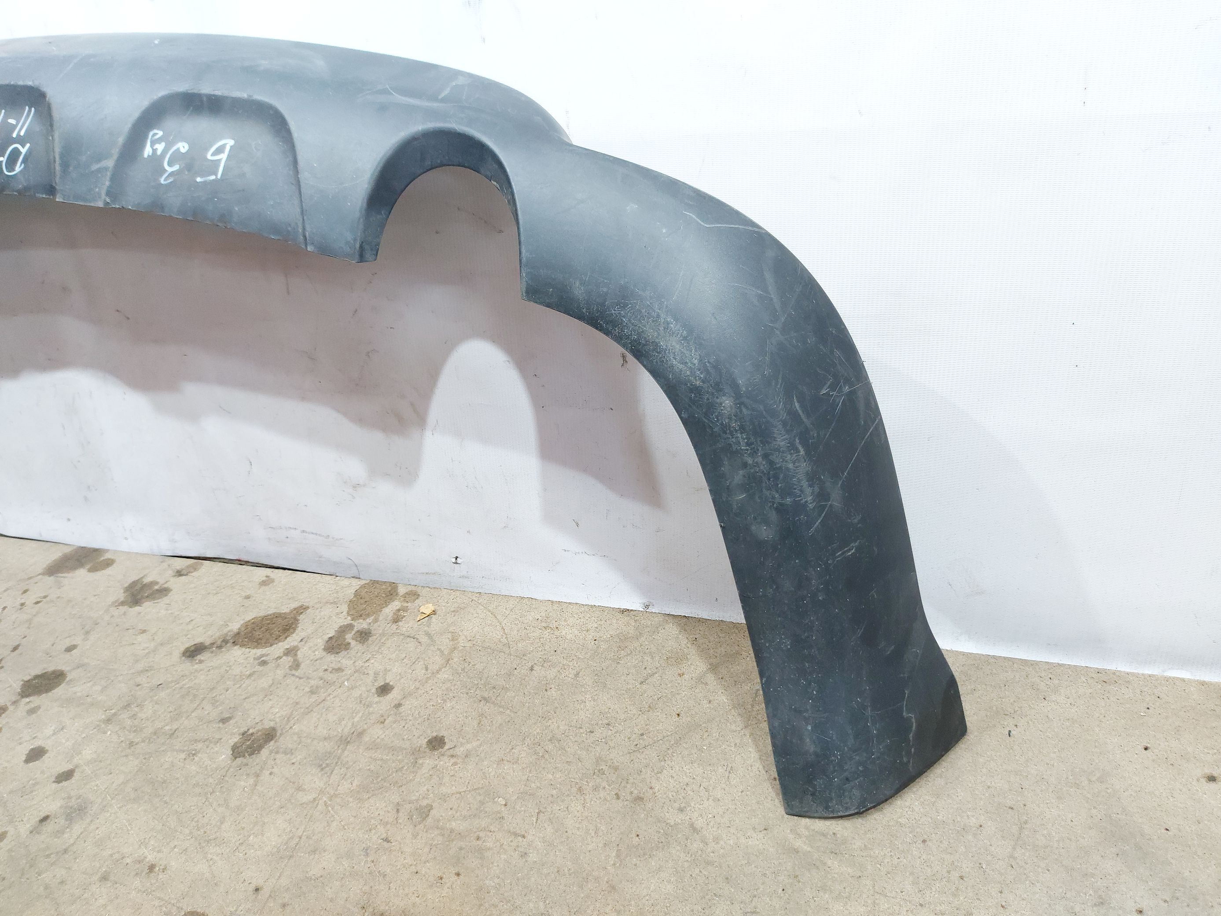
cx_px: 610
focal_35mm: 24
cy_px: 458
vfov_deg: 56.8
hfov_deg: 71.6
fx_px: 847
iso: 200
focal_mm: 5.23
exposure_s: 1/50
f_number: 1.8
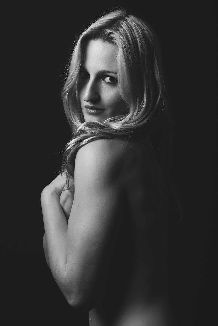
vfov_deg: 33.4
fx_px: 545
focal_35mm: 60
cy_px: 163
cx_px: 109
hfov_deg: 22.6
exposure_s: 1/200
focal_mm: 40
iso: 100
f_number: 16
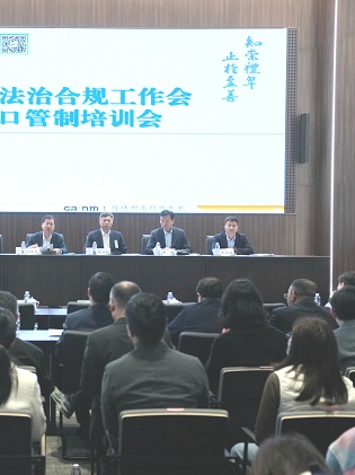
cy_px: 239
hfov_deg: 27.1
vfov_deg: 36.8
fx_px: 712
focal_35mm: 52
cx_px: 39
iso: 1600
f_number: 3.2
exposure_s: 1/800
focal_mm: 35
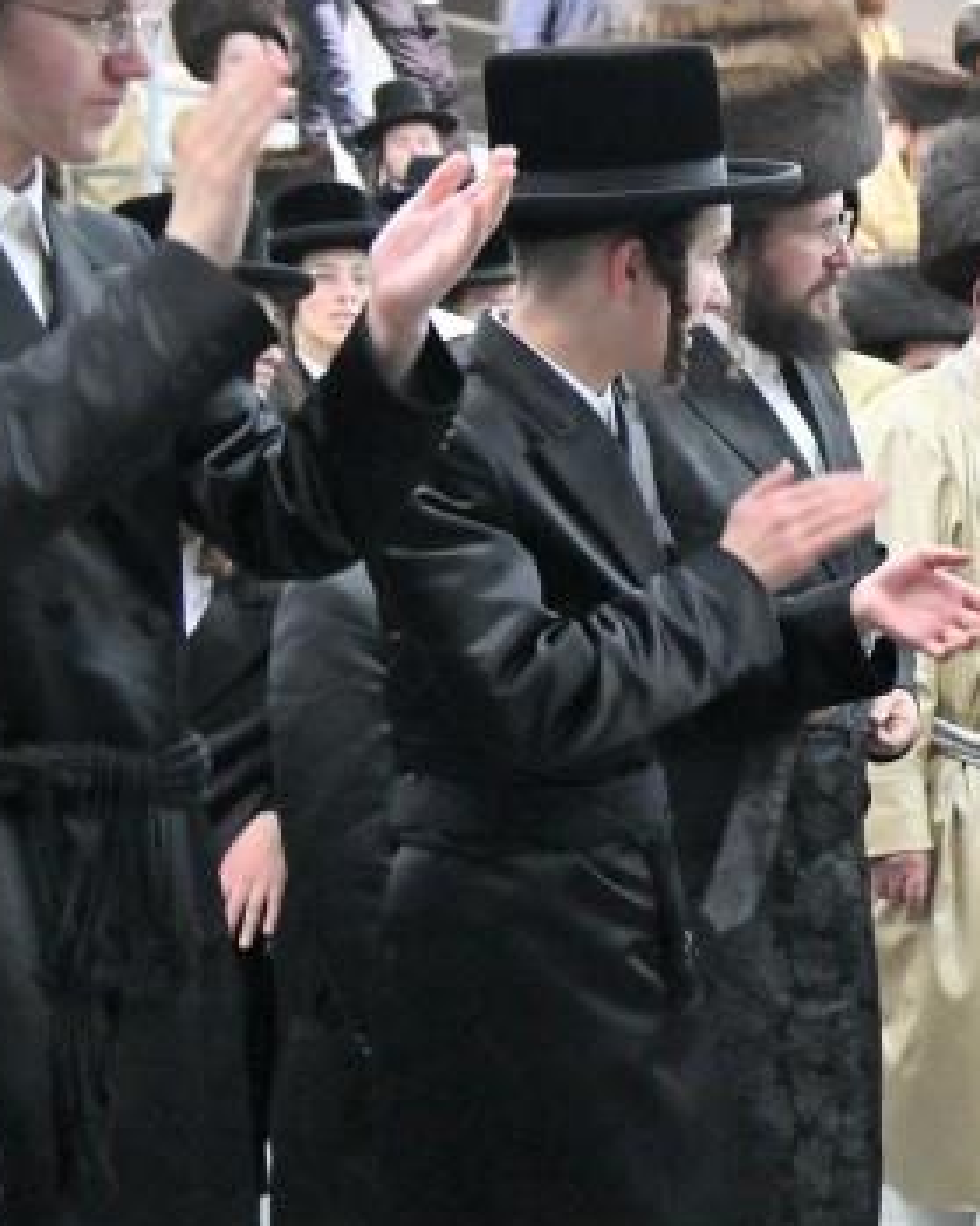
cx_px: 1693
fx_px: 3591
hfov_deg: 14.0
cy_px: 780
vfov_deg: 19.3
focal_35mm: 99
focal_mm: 24
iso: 1000
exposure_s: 1/160
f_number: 4
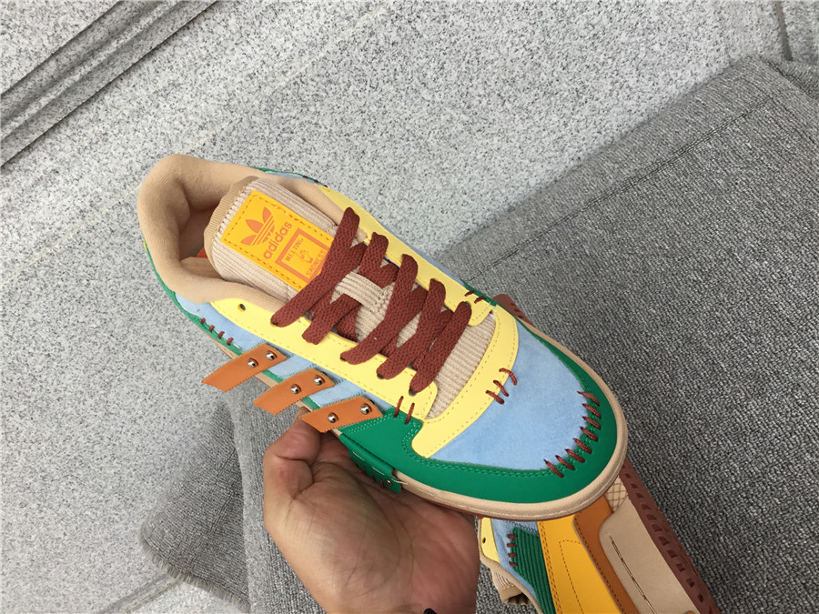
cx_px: 410
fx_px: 733
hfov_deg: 58.4
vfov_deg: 45.4
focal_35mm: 31
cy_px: 307
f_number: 2.4
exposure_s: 1/100
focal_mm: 3.3
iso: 40
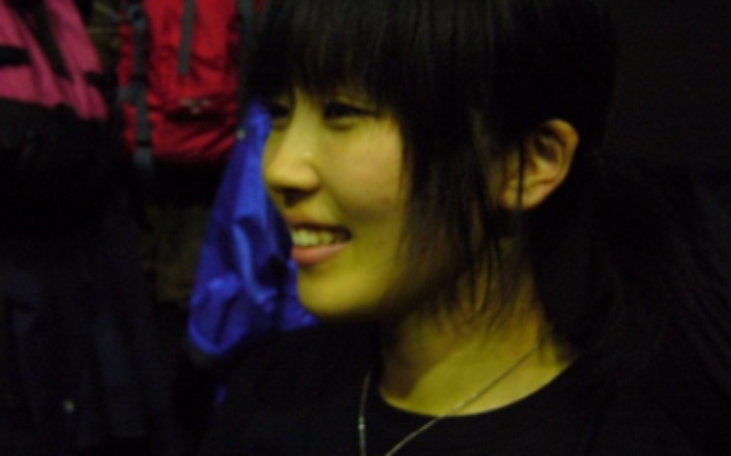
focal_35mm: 45
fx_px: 896
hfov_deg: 44.2
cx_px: 302
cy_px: 185
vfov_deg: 28.5
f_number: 2.8
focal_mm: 5.8
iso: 200
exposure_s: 1/8
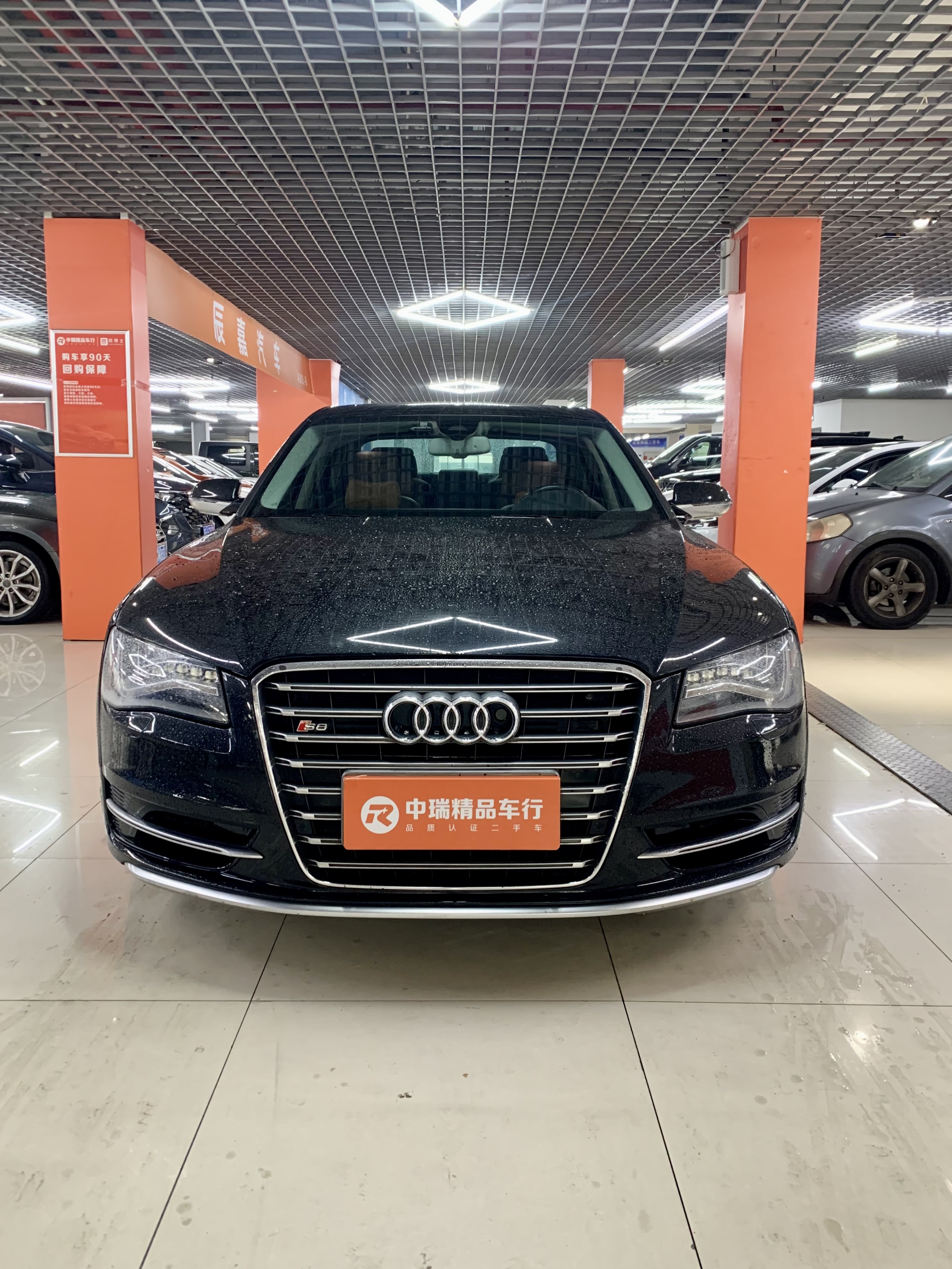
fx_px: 990
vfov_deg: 65.3
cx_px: 468
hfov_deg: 51.3
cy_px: 631
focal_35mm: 27
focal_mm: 4.25
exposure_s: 1/46
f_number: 1.8
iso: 400
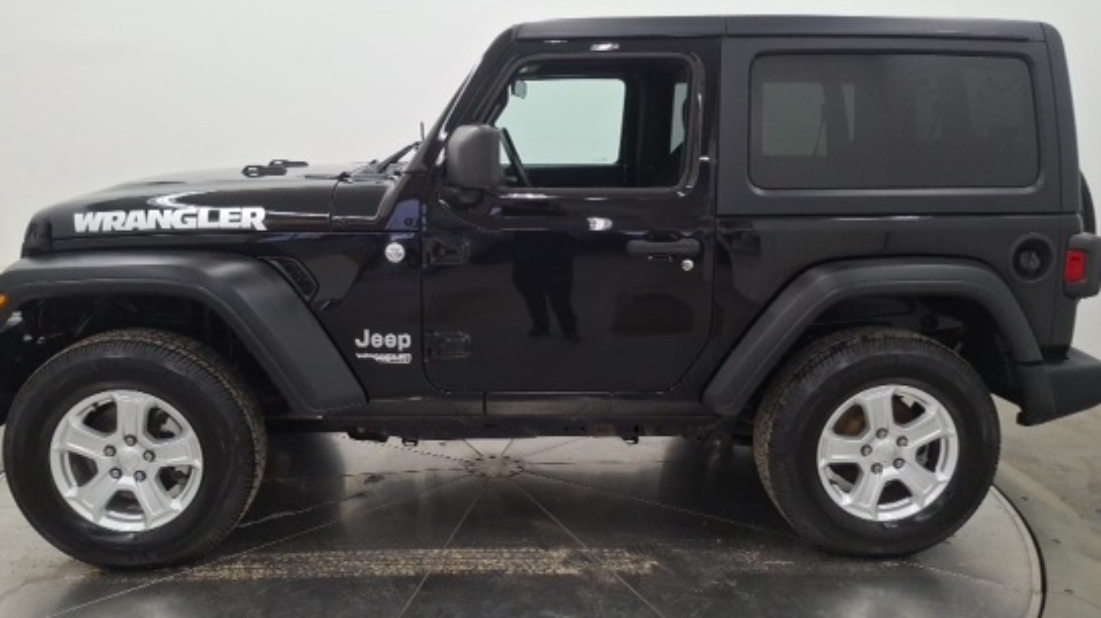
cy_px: 295
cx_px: 533
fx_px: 934
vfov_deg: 36.6
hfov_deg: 61.0
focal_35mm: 32
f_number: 1.8
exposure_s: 1/120
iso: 178
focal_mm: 4.69
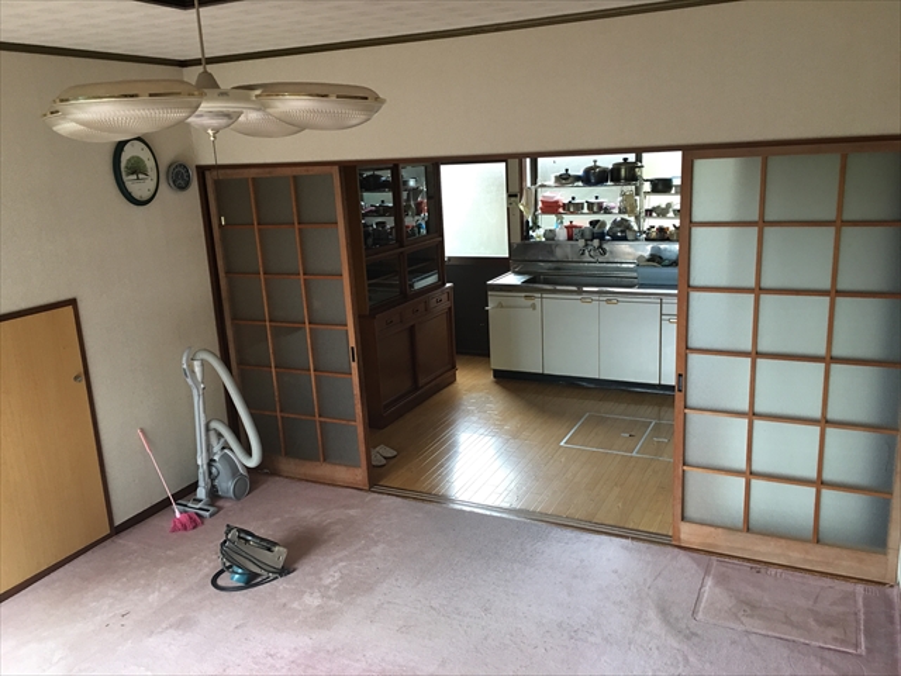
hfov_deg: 61.7
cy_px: 338
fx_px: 755
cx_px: 450
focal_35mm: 29
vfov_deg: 48.2
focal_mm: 4.15
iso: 32
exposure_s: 1/15
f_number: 2.2
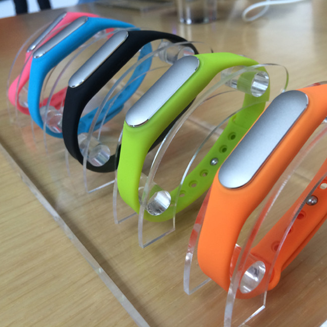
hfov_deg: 45.7
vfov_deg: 46.0
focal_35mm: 36
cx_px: 203
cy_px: 163
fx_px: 385
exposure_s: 1/30
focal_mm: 4.12
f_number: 2.2
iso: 80
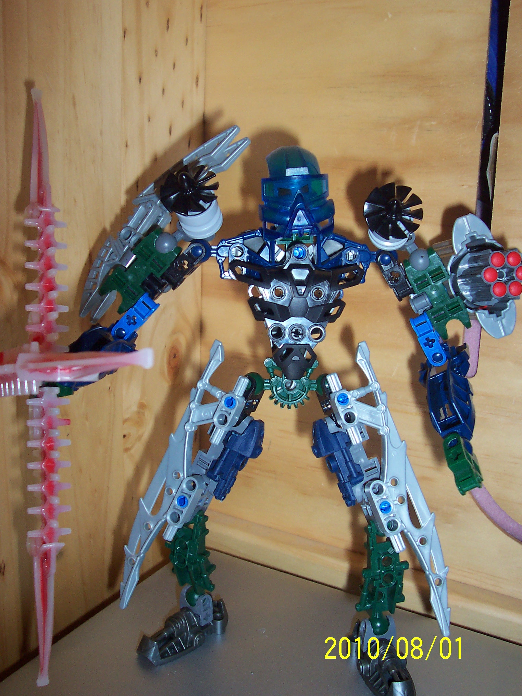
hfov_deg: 38.7
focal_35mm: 37
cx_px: 261
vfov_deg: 50.1
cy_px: 348
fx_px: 744
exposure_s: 1/60
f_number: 2.8
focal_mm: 5.6
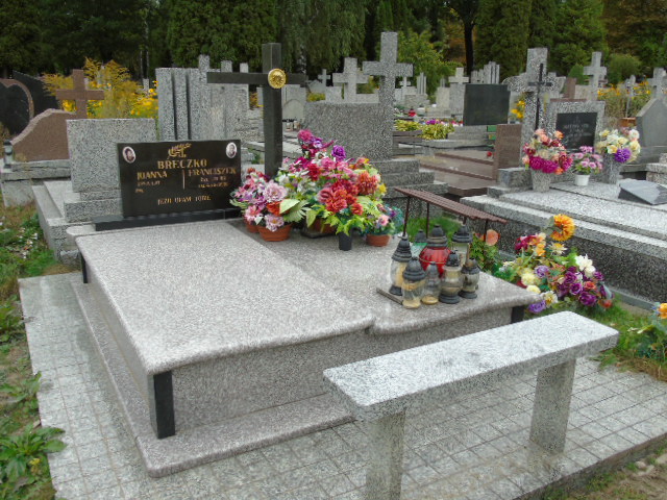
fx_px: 559
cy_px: 250
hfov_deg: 61.7
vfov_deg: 48.2
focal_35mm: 29
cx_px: 334
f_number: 3.6
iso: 80
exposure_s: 1/125
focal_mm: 5.2
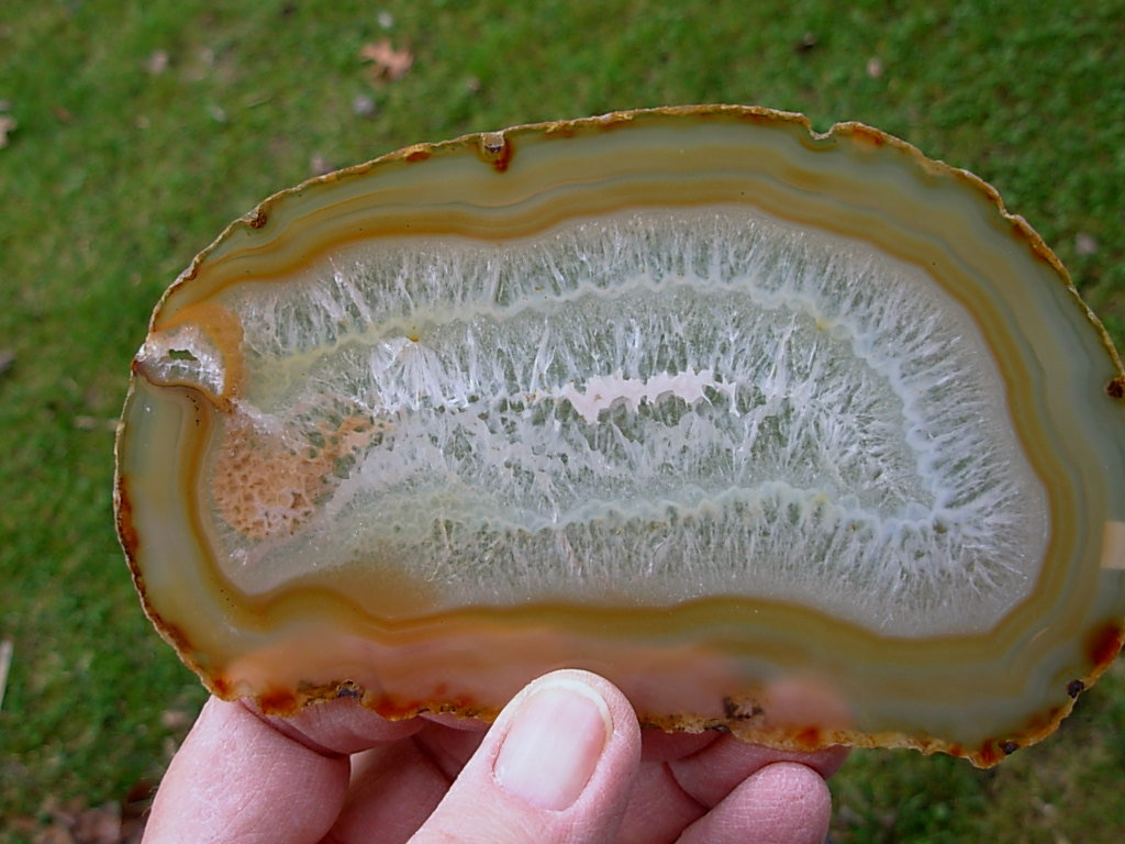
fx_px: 1235
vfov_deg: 37.7
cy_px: 422
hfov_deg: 49.0
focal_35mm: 38
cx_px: 562
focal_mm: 6.3
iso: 50
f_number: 2.9
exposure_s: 1/222
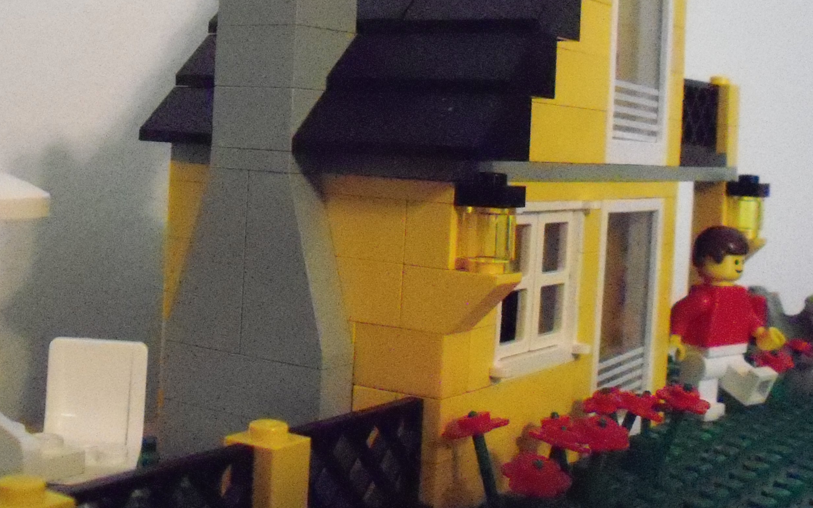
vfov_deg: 21.8
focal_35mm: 59
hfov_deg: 34.5
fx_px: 1307
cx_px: 337
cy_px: 125
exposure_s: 1/60
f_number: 3.5
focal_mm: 6.3
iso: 1600
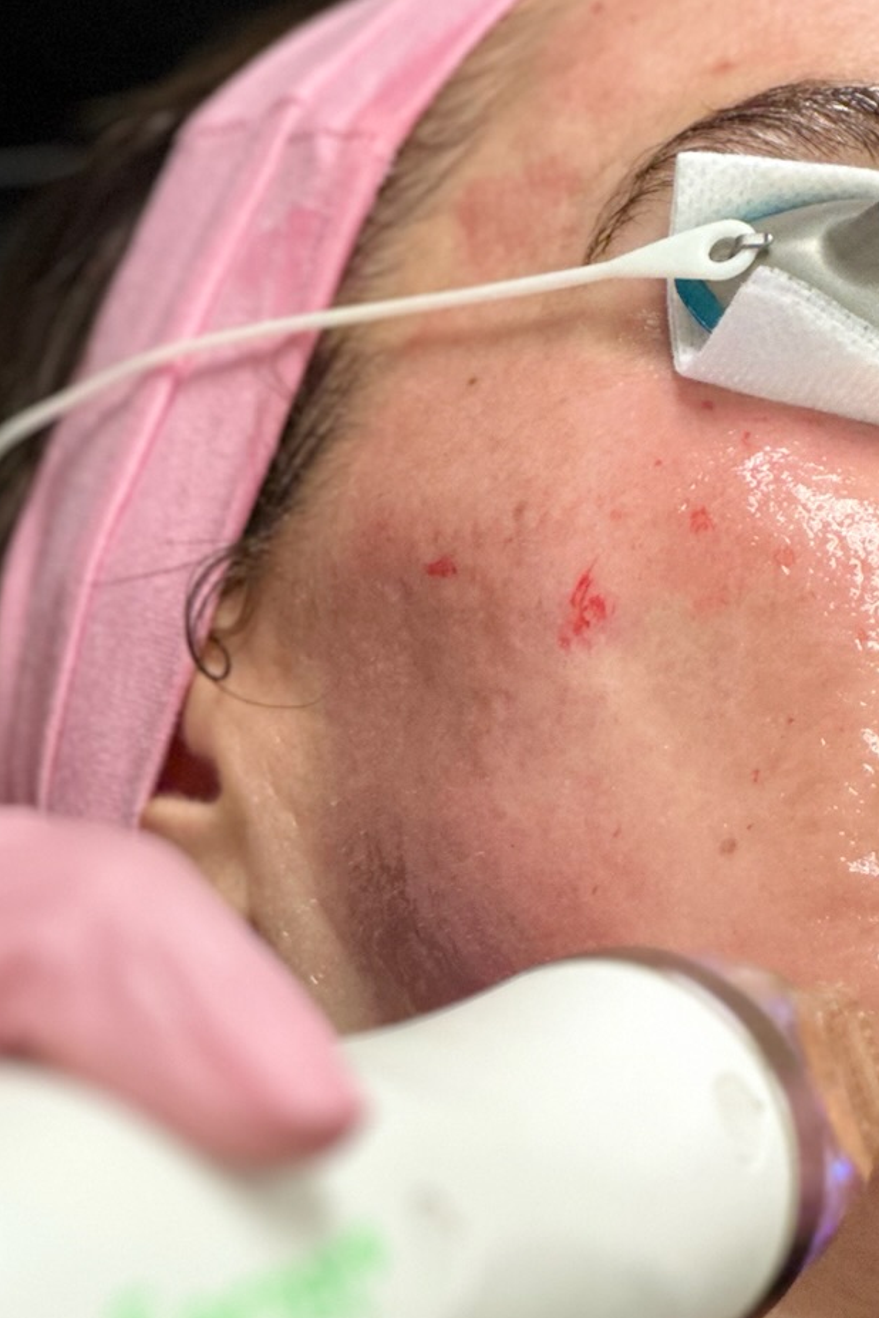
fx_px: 6482
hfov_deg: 7.7
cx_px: 838
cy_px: 884
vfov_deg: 11.6
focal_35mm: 177
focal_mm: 9
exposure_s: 1/40
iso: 125
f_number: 2.8
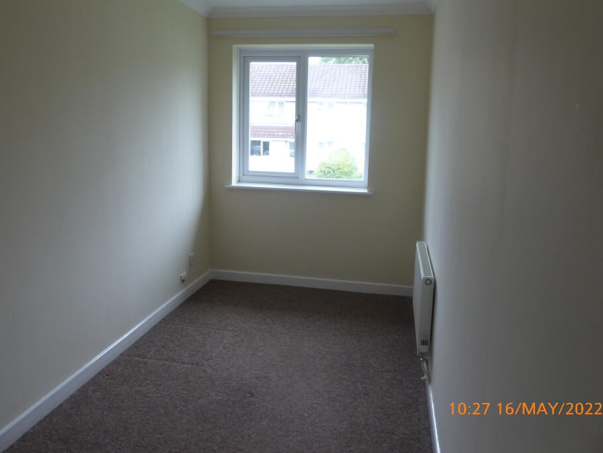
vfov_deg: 49.7
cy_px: 205
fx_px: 488
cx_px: 307
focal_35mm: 28
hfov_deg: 63.4
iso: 125
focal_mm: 4.3
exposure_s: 1/60
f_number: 3.3
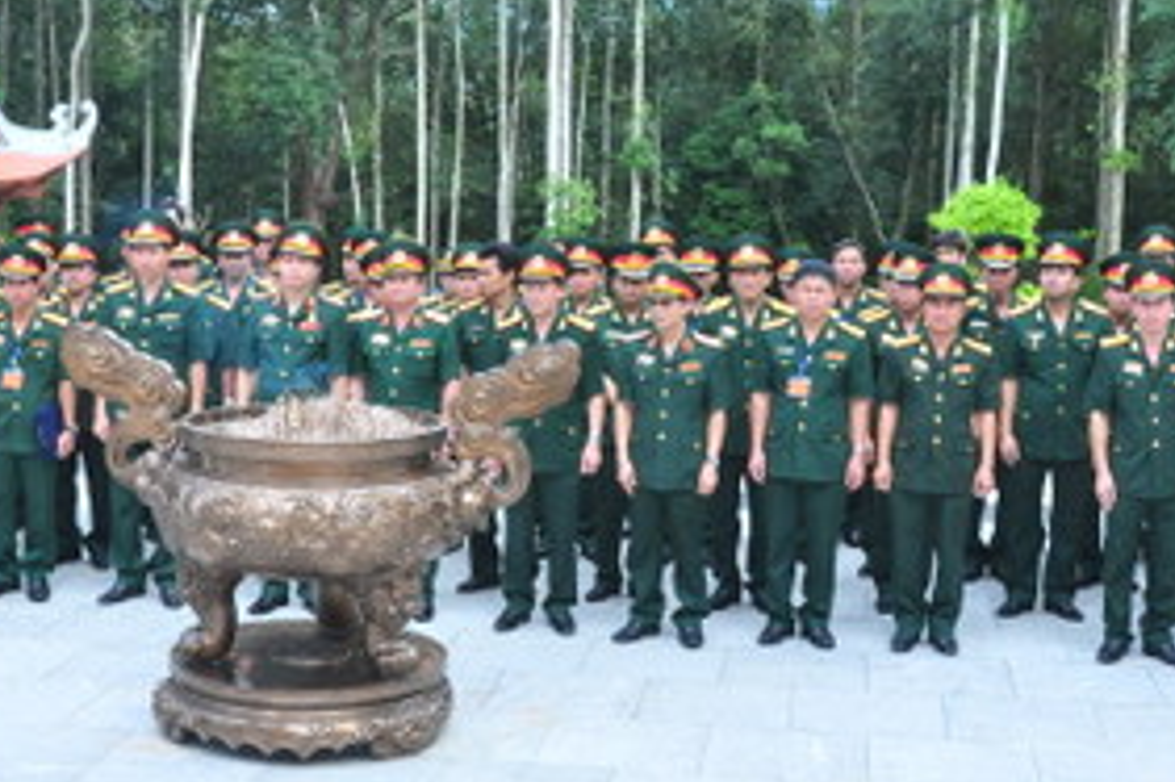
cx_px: 581
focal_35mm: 64
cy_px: 318
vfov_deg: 21.2
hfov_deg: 31.4
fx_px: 2088
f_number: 11
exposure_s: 1/200
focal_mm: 24
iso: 800
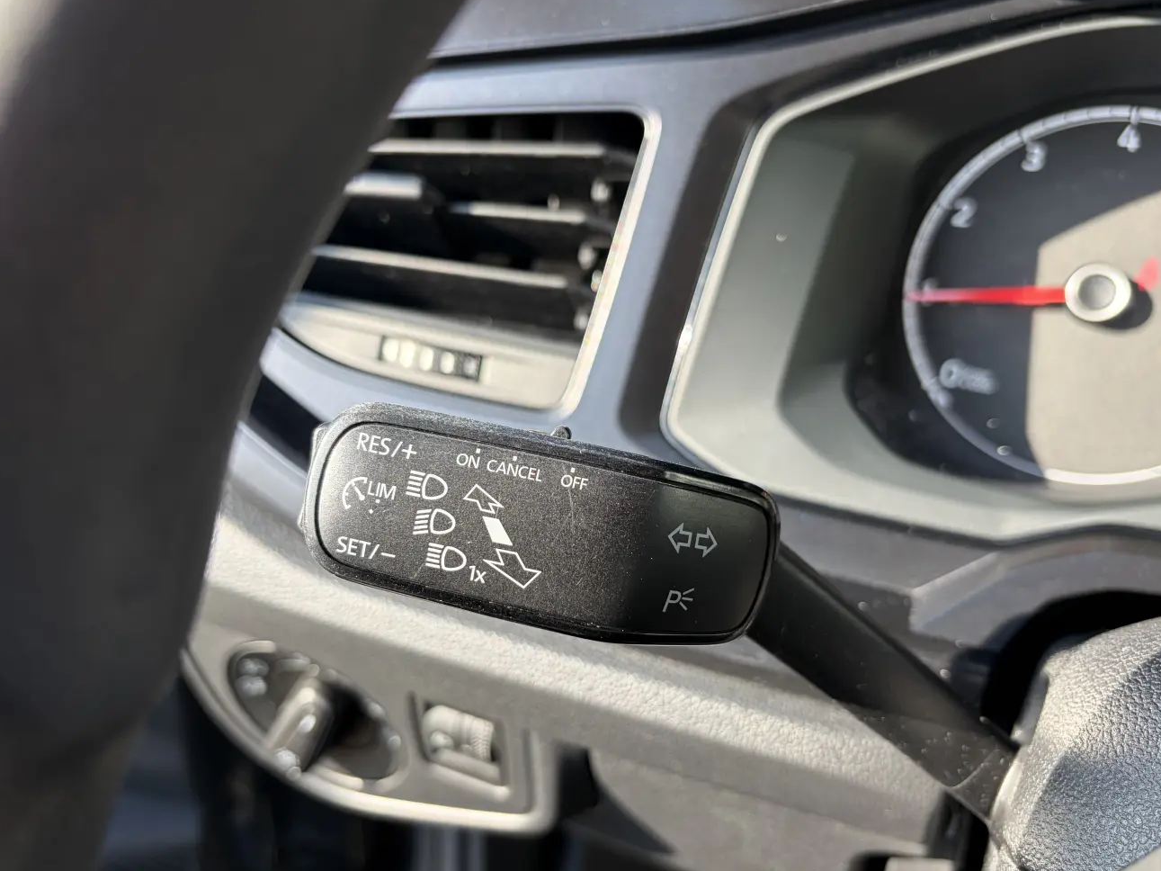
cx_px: 604
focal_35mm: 29
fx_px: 973
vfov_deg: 48.2
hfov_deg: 61.6
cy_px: 467
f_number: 1.6
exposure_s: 1/216
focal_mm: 5.96
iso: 40
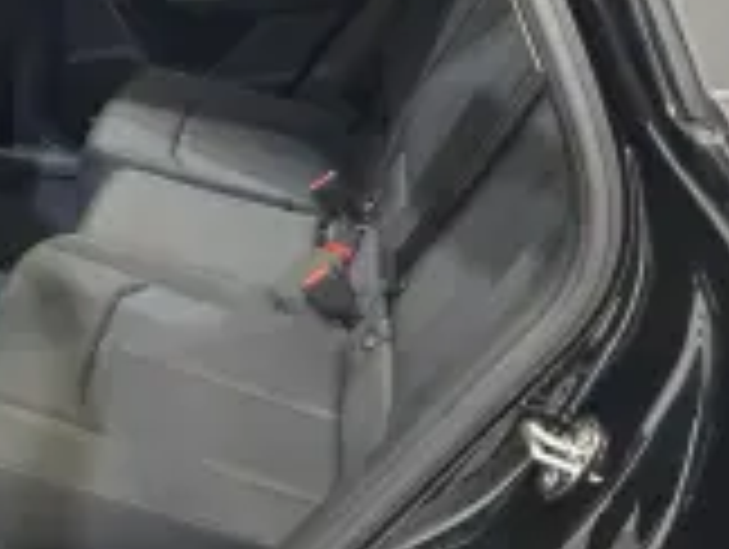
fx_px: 1076
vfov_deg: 28.5
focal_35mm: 51
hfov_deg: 35.1
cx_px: 58
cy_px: 202
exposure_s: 1/100
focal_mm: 6.3
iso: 2500
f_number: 1.7
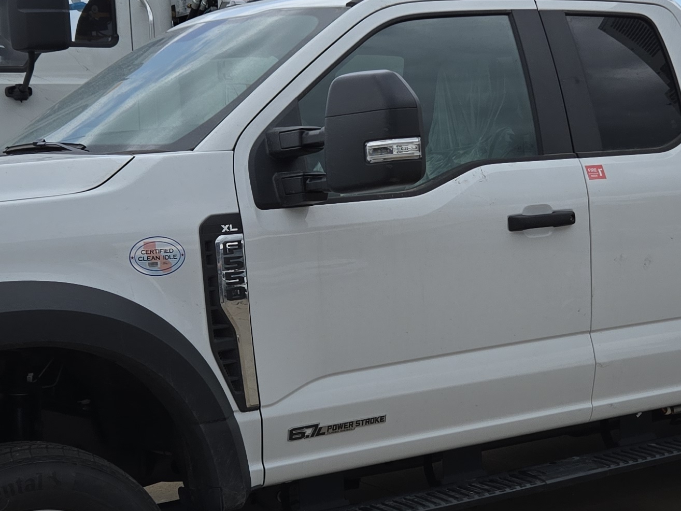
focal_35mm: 70
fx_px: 1377
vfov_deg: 21.0
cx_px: 431
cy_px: 281
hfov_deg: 27.7
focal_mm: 5.4
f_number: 1.8
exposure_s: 1/2921
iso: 32
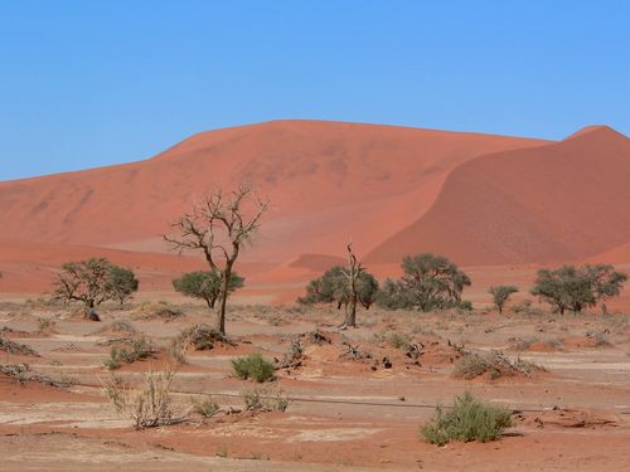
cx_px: 315
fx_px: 3240
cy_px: 236
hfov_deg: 11.1
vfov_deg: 8.3
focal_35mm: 178
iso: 80
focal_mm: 29.6
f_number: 5.6
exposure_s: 1/800
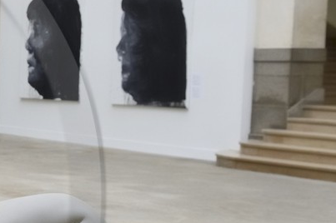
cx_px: -243
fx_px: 1072
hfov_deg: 15.6
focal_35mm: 115
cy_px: 196
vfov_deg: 11.8
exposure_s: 1/160
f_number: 8
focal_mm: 29
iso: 800
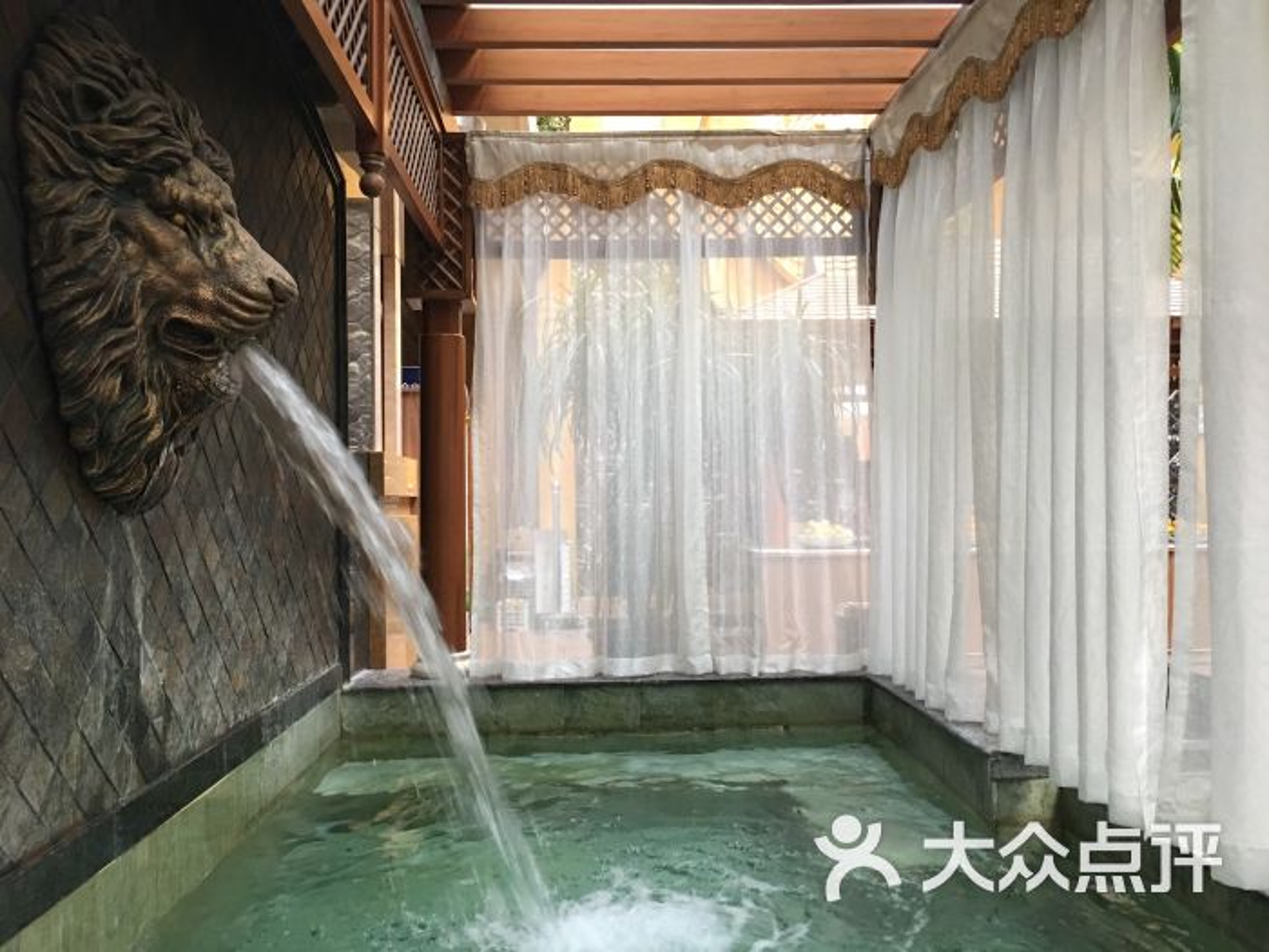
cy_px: 476
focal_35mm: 29
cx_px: 634
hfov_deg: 61.7
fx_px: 1063
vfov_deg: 48.2
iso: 80
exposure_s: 1/17
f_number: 2.2
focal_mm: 4.15
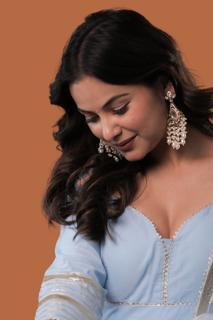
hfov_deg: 8.6
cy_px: 176
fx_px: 1420
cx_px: 174
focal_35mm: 160
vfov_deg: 12.8
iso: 160
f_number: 2.8
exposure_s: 1/125
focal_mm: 88
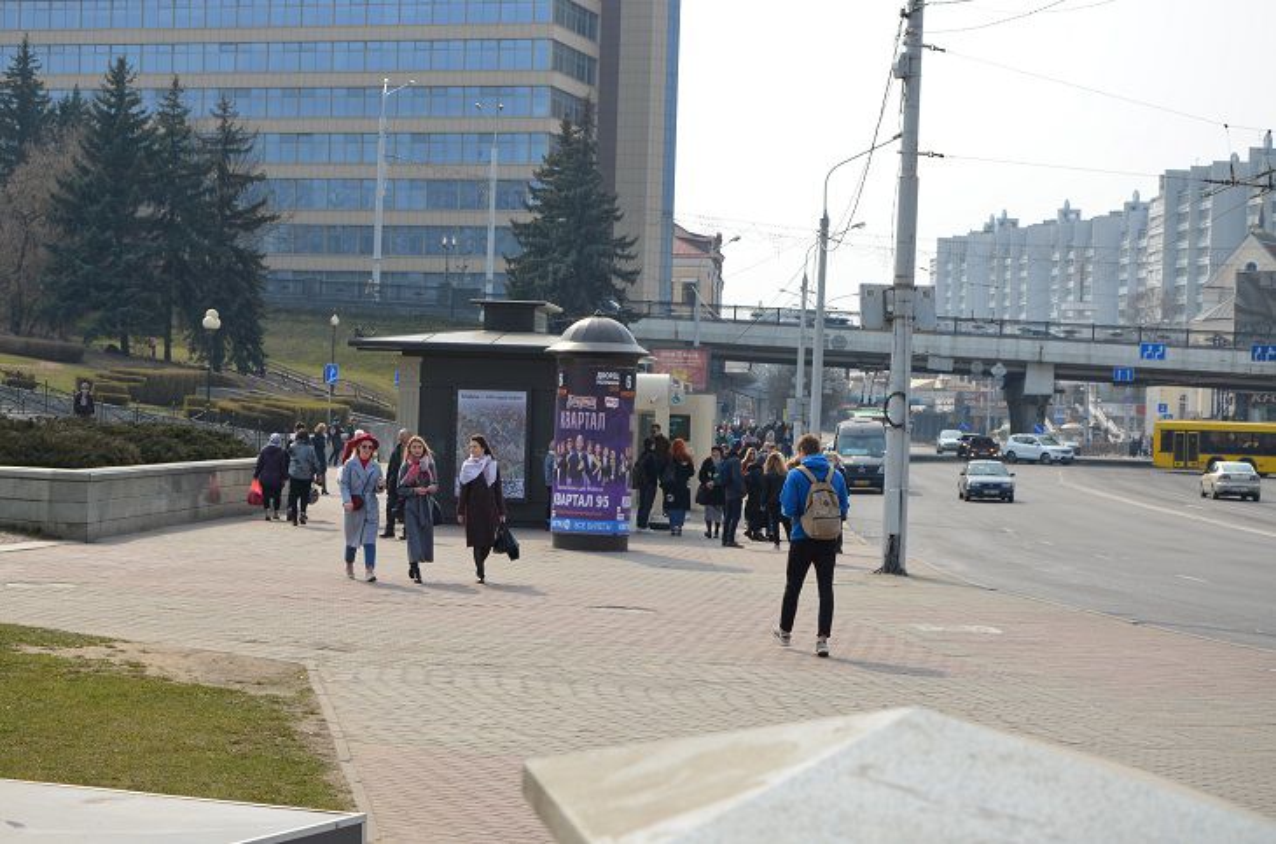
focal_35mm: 72
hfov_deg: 28.1
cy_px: 422
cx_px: 638
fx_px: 2546
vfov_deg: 18.8
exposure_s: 1/400
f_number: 7.1
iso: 200
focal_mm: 48
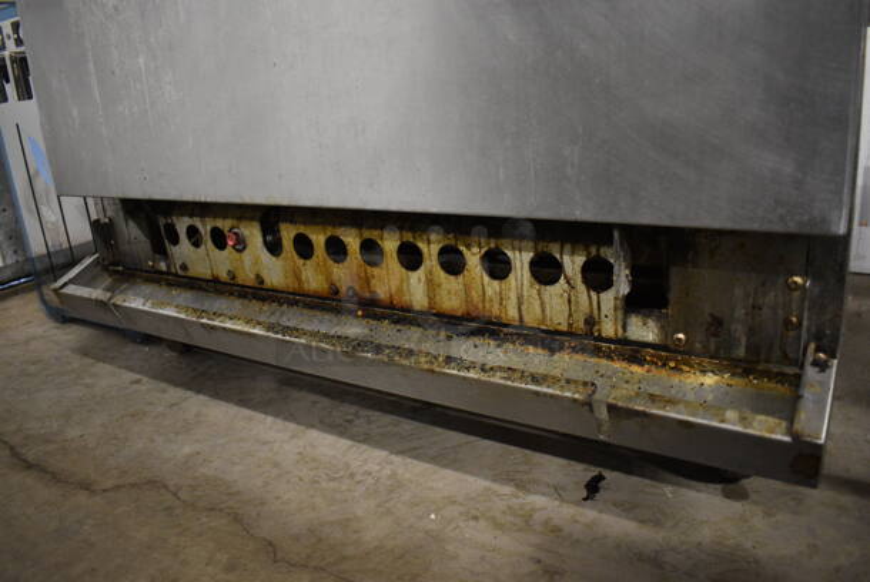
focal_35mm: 27
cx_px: 435
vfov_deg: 48.0
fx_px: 653
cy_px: 291
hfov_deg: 67.3
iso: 1800
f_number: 3.5
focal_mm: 18
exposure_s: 1/30
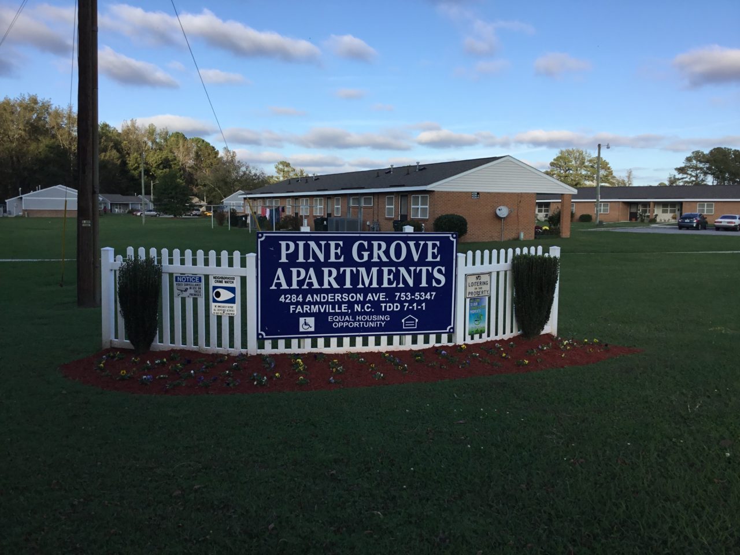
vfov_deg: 45.4
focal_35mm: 31
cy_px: 278
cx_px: 370
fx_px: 663
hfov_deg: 58.4
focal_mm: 3.3
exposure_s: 1/715
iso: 25
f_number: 2.4
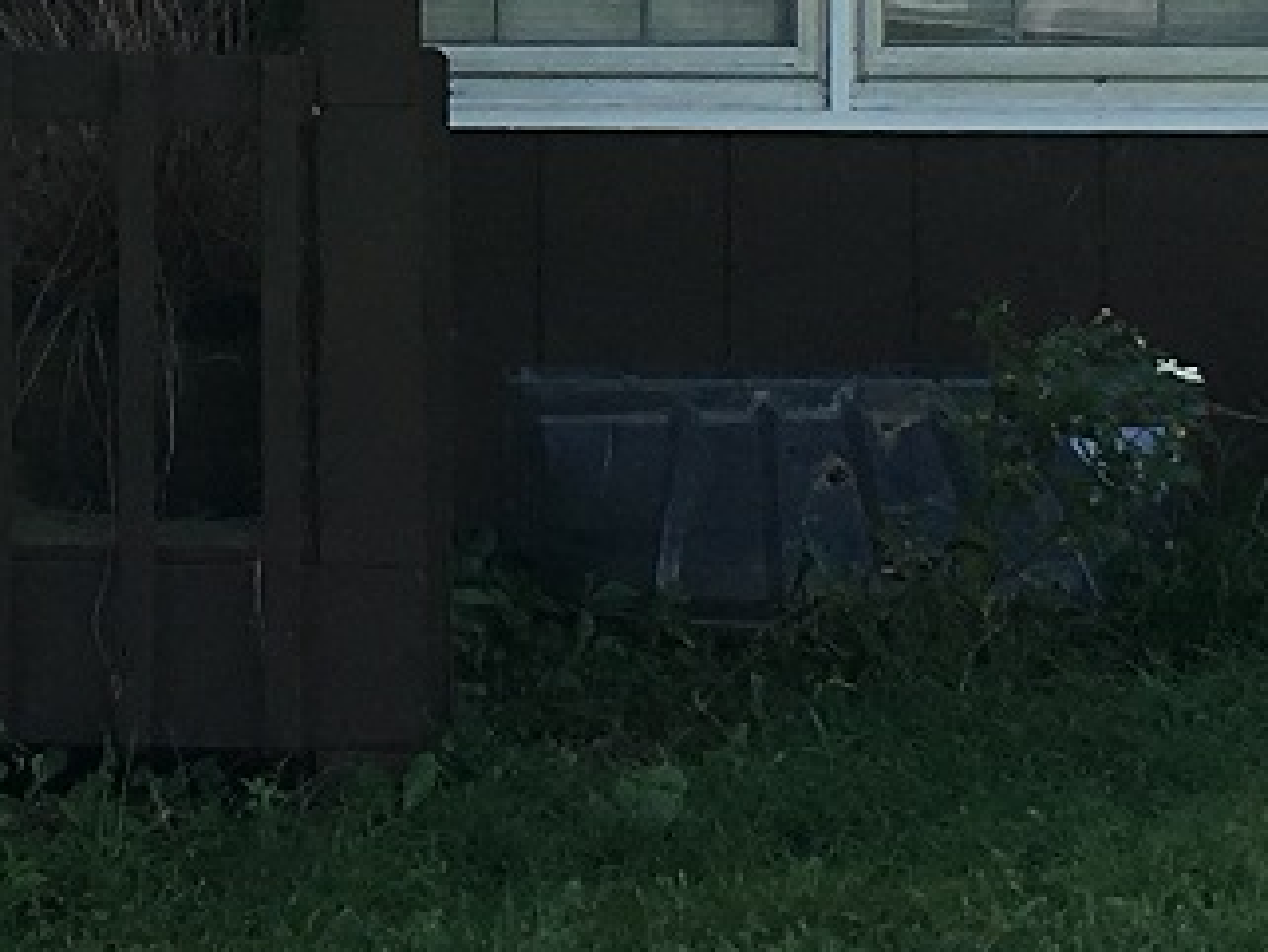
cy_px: -435
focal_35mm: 182
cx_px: -363
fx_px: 6669
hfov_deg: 10.6
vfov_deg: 8.0
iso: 25
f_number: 2.2
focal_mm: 4.15
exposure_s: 1/368
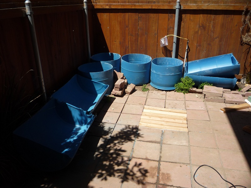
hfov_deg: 60.0
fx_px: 218
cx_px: 126
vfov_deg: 46.8
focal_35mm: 30
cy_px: 94
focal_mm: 5.2
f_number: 5.6
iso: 100
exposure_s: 1/400
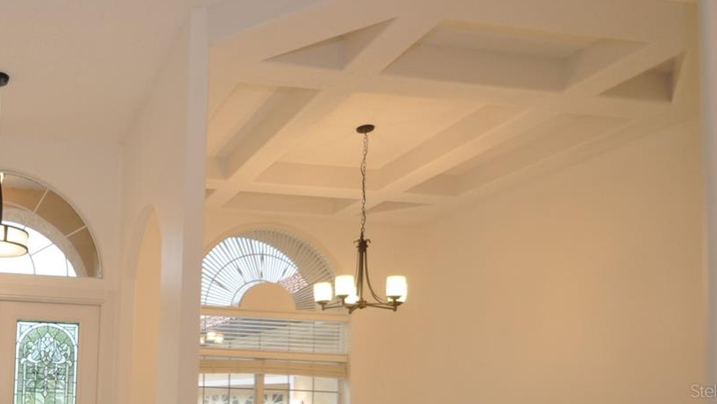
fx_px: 589
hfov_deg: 54.0
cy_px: 391
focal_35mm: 31
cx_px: 61
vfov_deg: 34.8
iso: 400
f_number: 4.5
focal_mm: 10
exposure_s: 1/80
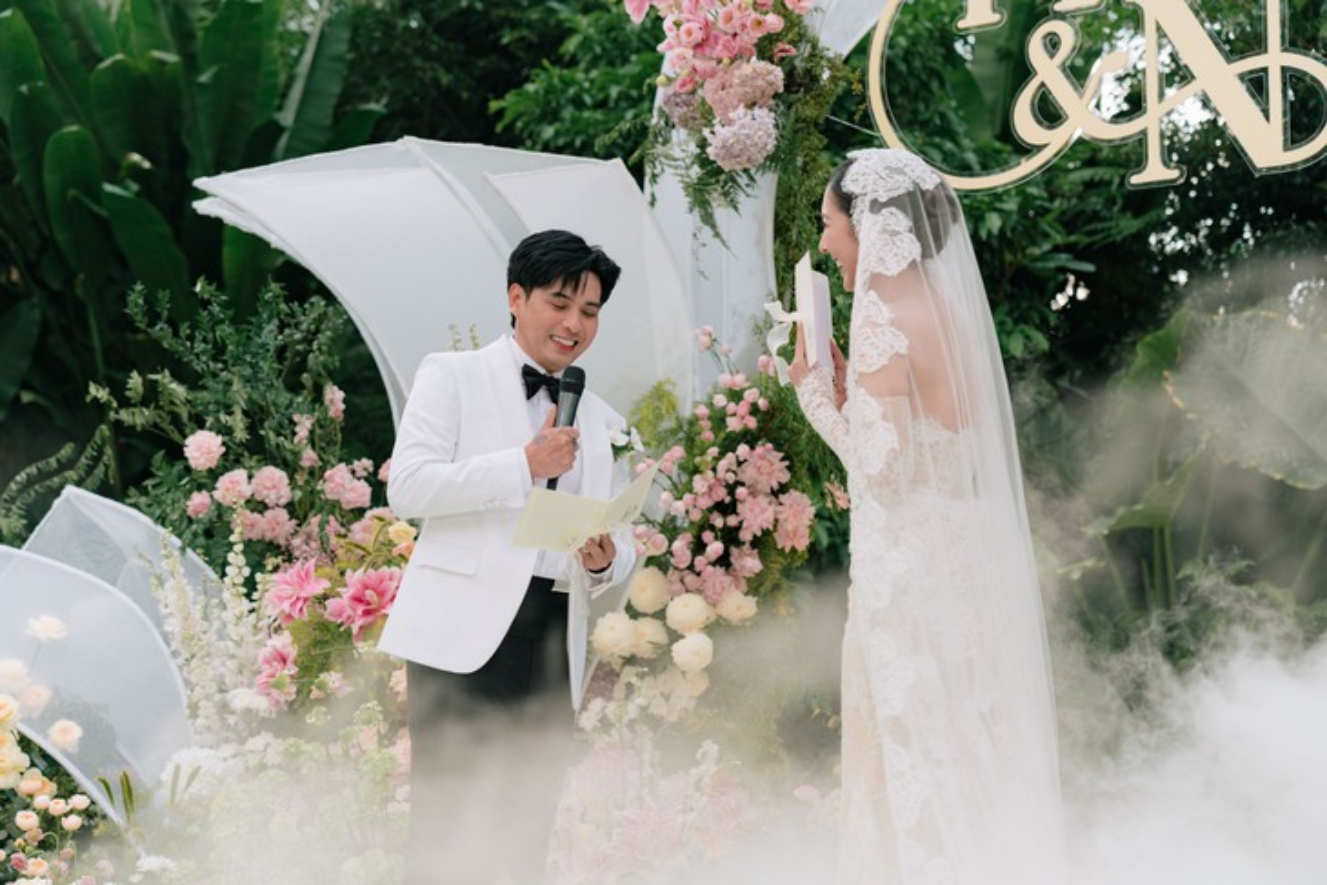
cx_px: 664
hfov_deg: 28.8
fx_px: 2581
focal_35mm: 70
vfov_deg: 19.5
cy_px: 442
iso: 500
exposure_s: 1/640
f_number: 2.8
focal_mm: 70
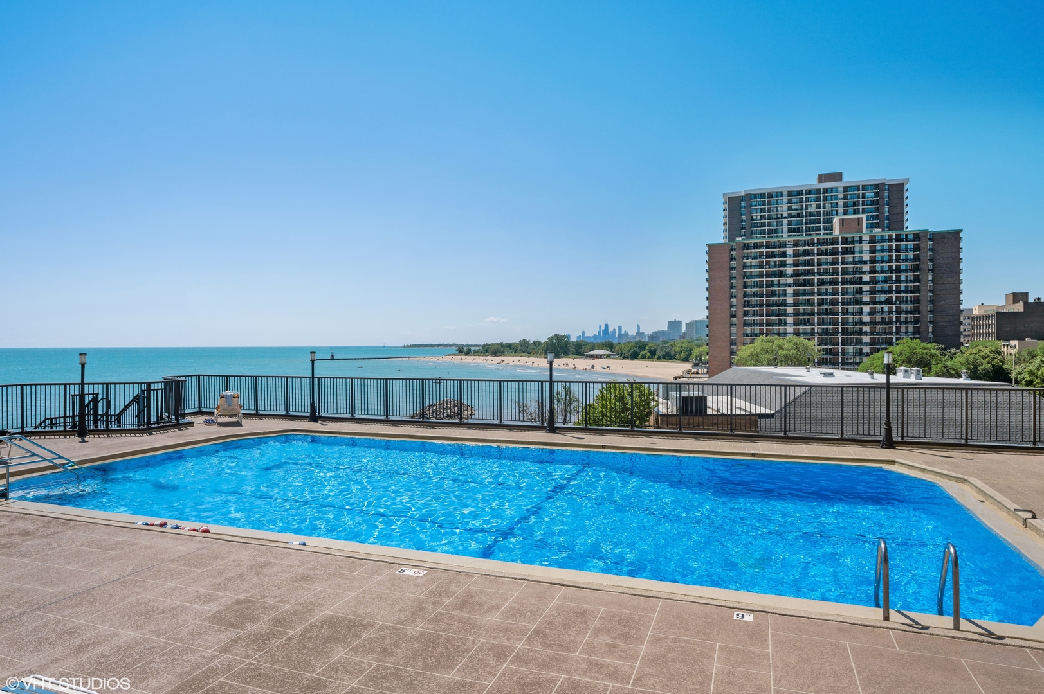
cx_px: 522
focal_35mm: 22
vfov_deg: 58.3
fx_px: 623
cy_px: 347
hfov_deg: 79.9
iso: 320
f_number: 10
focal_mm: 21.5
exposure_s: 1/1250
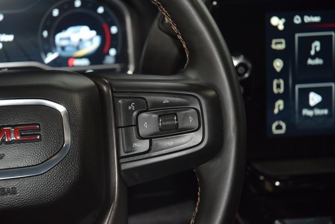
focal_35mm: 105
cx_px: 168
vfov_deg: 13.0
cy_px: 112
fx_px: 977
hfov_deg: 19.5
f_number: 4.5
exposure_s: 1/50
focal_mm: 70
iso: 1600
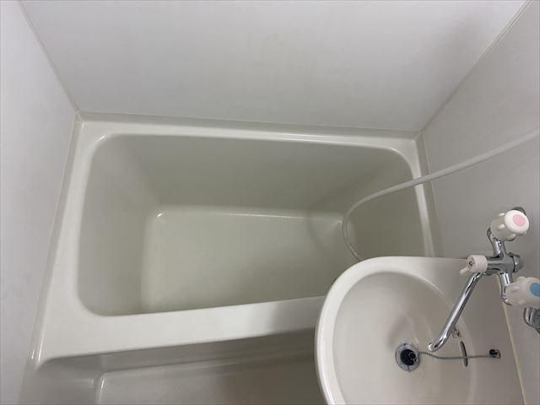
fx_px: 406
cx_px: 270
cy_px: 202
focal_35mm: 26
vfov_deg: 53.1
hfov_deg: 67.3
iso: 200
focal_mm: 4.25
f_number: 1.8
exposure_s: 1/50
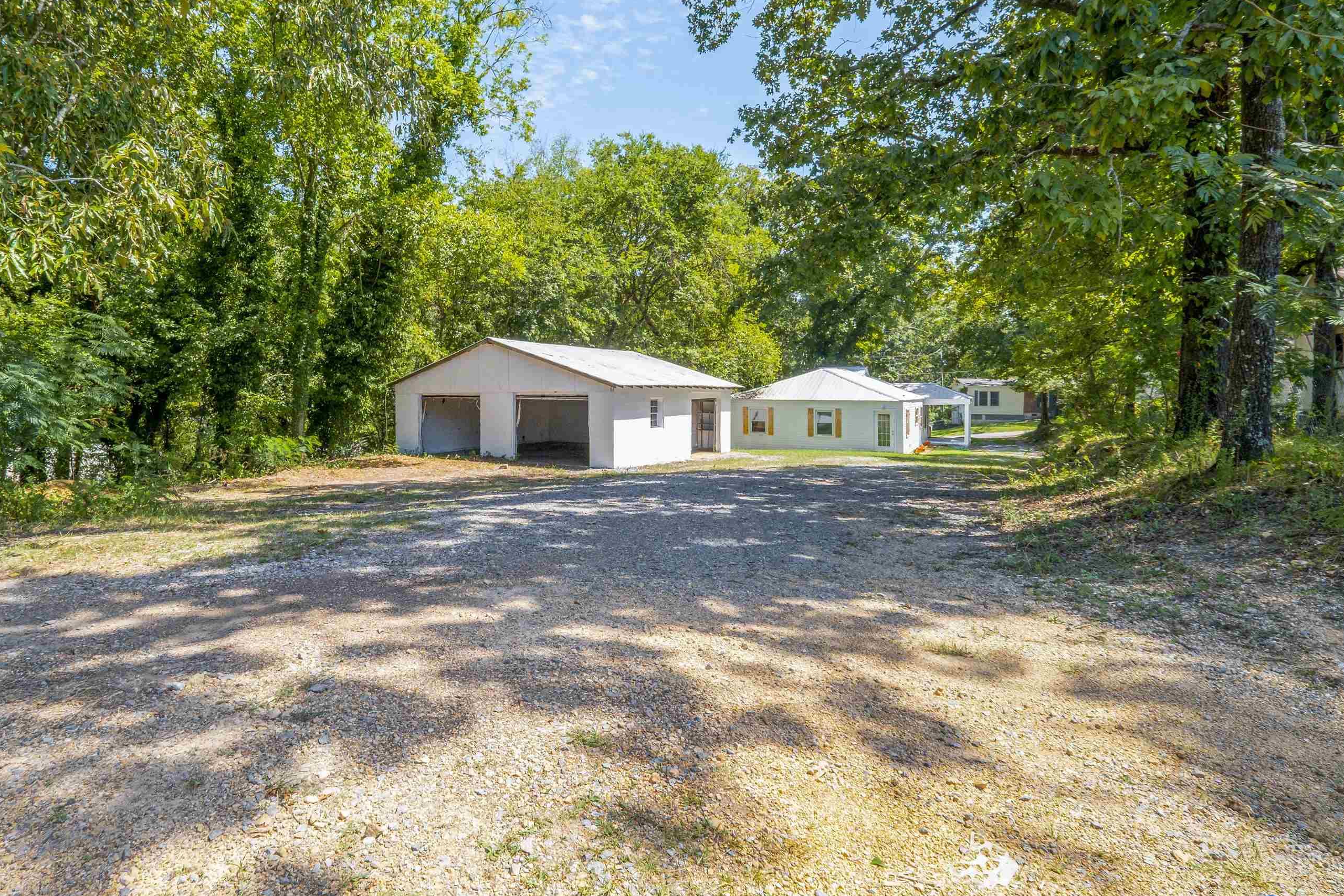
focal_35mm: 18
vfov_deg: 67.2
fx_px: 672
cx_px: 553
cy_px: 394
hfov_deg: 89.1
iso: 800
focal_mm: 10
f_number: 8
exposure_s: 1/500
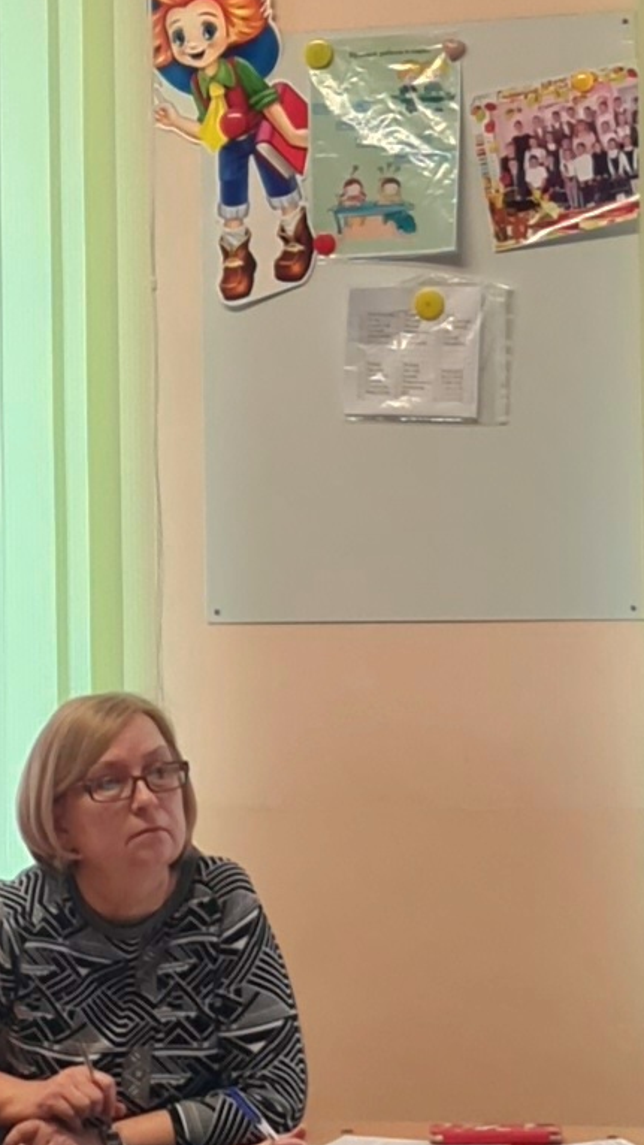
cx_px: -668
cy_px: 971
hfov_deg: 13.4
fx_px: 2337
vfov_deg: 26.8
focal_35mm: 77
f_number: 1.8
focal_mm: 7
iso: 50
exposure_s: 1/100
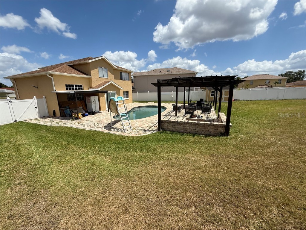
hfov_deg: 102.1
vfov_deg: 85.7
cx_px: 153
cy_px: 115
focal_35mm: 14
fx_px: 124
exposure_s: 1/3460
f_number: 2.2
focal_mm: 2.22
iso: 50
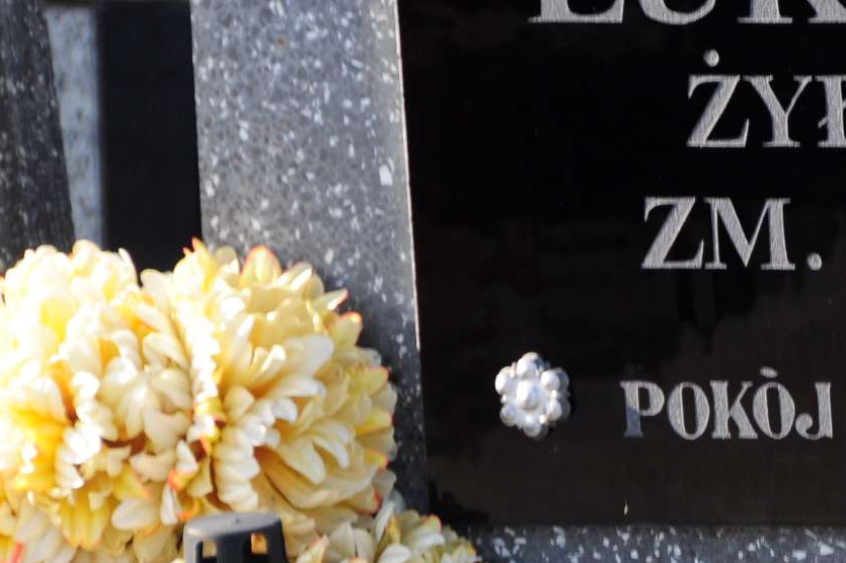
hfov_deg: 4.5
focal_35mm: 462
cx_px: 1019
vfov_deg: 3.0
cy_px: 73
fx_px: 10846
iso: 200
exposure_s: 1/200
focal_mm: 120
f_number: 7.1
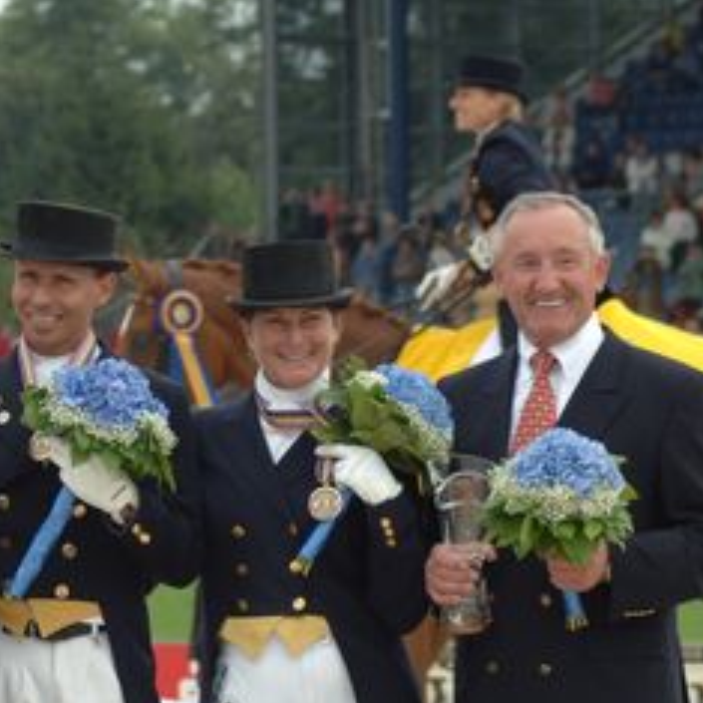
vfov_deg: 5.6
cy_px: 417
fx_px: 7169
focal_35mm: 312
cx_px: 87
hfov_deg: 5.6
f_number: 5.6
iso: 200
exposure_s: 1/250
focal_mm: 90
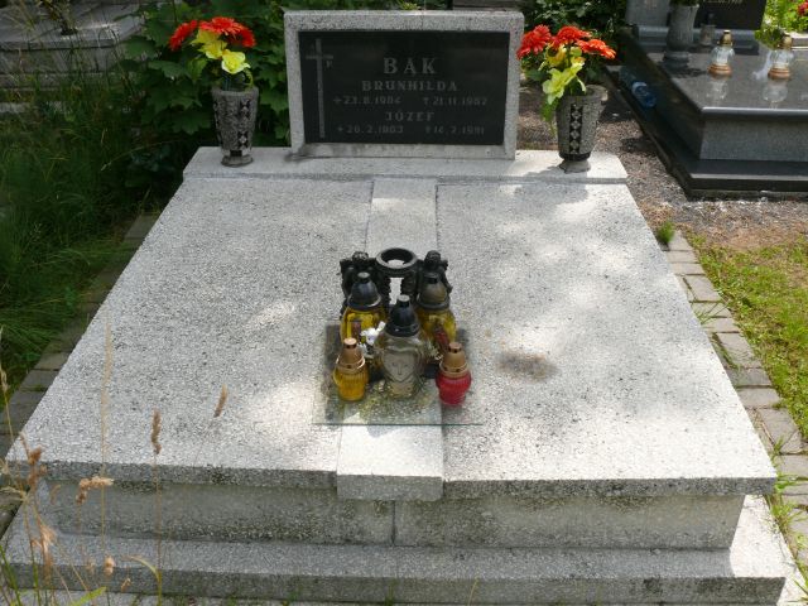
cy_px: 303
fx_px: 817
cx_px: 404
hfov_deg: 52.6
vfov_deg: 40.7
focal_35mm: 35
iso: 100
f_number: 5.6
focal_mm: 7.4
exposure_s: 1/200
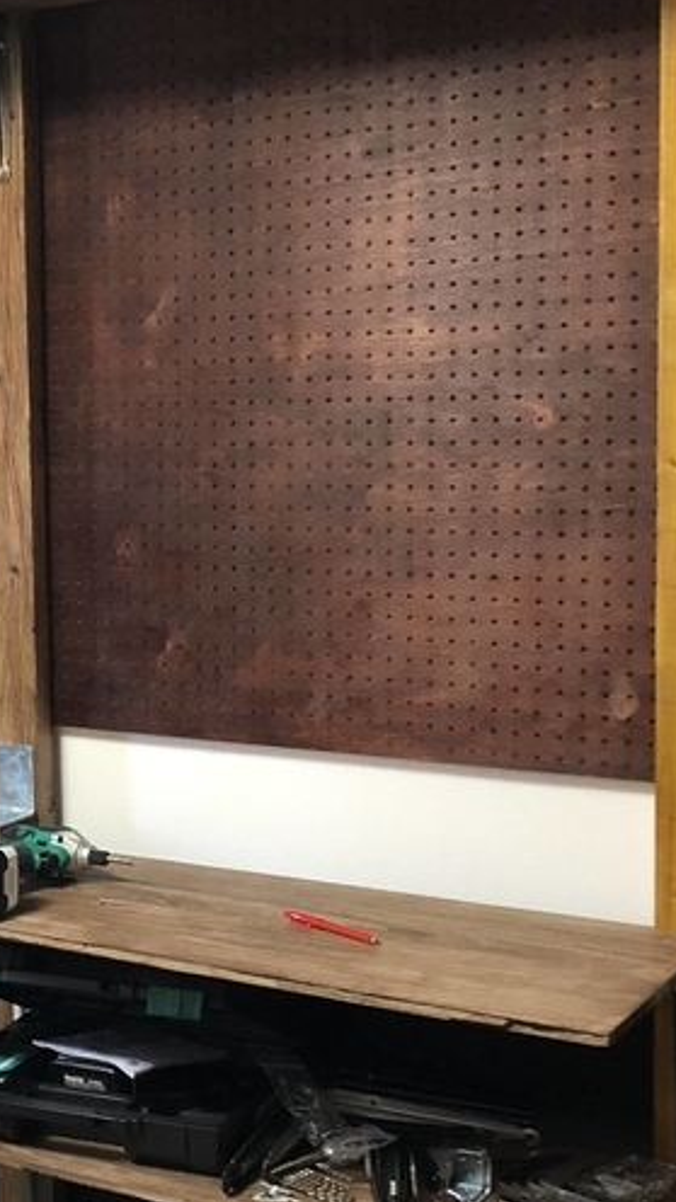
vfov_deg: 33.3
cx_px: -39
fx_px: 2008
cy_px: 659
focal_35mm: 63
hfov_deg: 18.5
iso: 100
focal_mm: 3.99
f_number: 1.8
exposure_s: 1/13
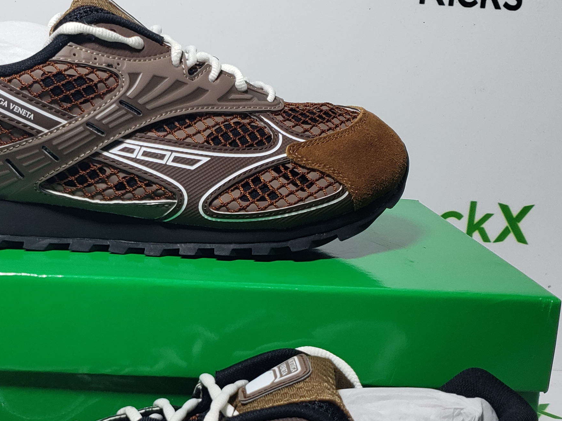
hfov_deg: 31.9
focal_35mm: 60
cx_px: 179
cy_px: 307
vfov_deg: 24.2
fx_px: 974
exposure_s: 1/388
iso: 50
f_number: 1.5
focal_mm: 4.3
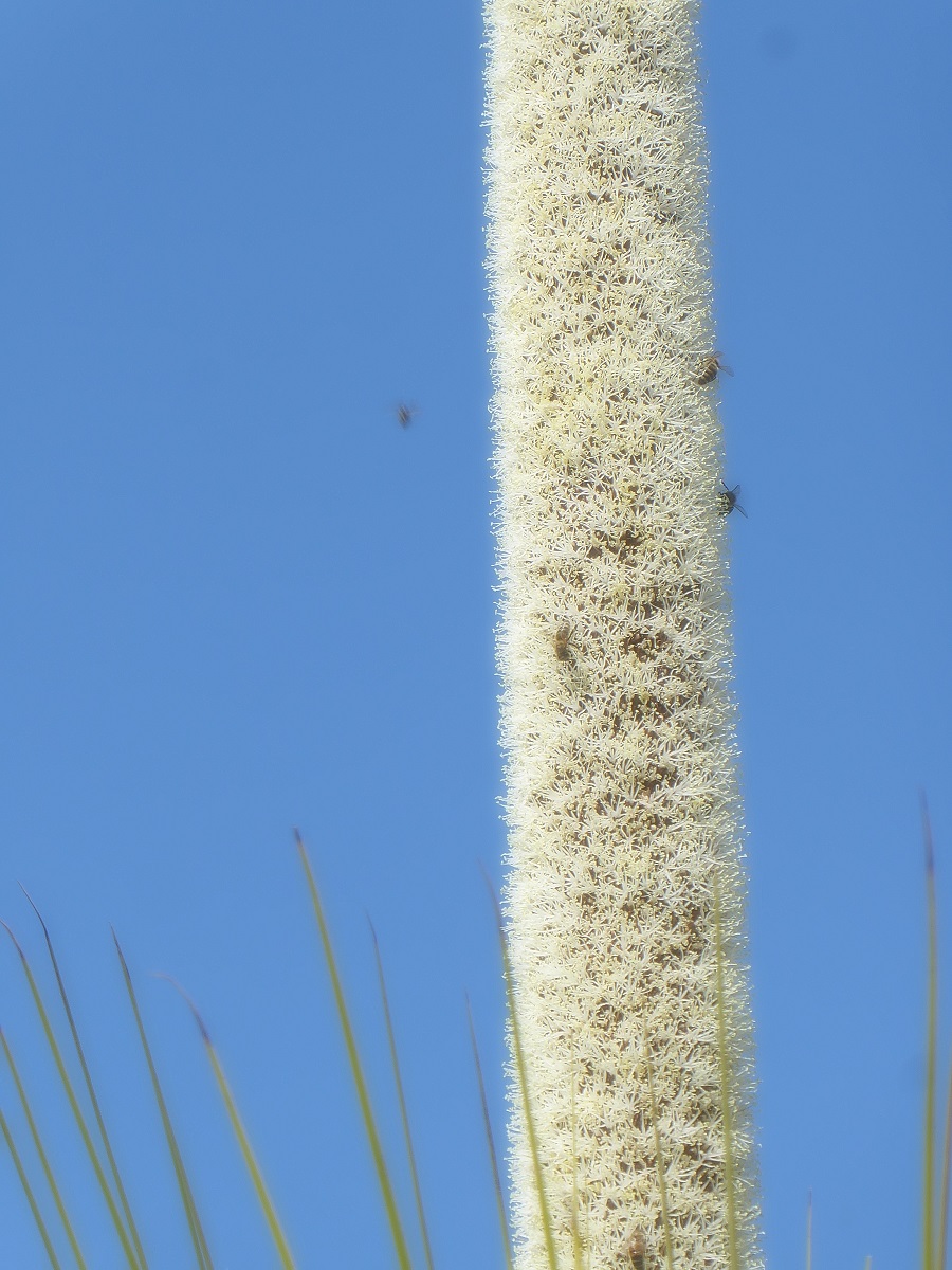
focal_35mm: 431
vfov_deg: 4.6
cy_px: 635
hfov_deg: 3.5
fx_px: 15804
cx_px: 476
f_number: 6
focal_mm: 77.3
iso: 80
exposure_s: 1/250
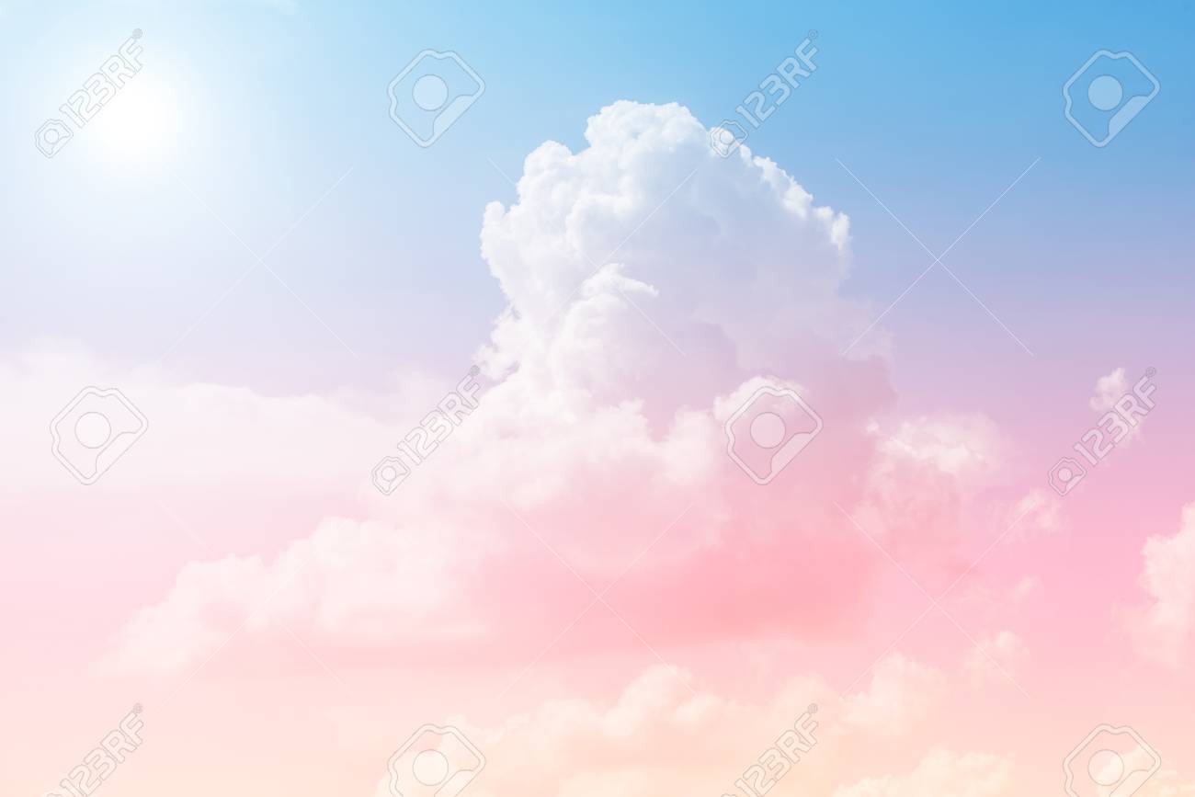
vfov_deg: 11.8
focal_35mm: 116
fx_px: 3851
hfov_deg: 17.6
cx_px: 598
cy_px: 398
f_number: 9
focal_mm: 116
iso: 100
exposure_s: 1/500
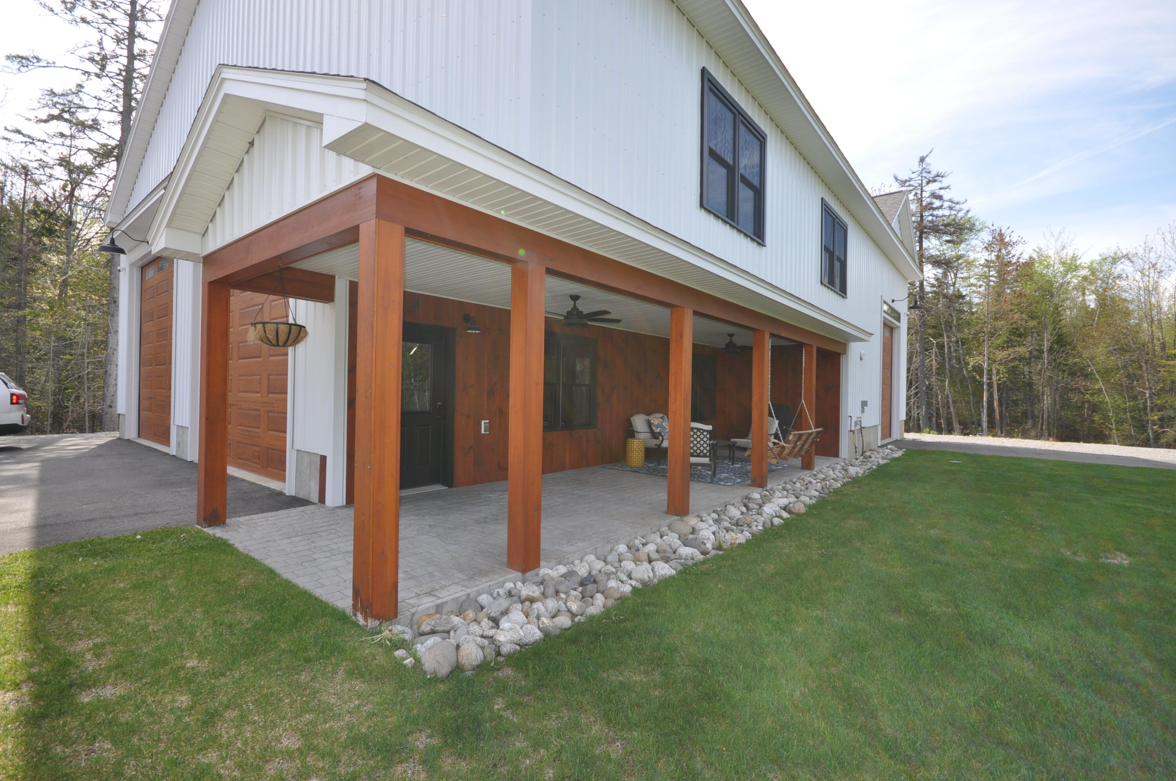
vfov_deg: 77.2
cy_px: 390
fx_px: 489
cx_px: 588
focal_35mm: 15
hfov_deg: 100.5
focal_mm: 10
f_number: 8
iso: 200
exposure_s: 1/200
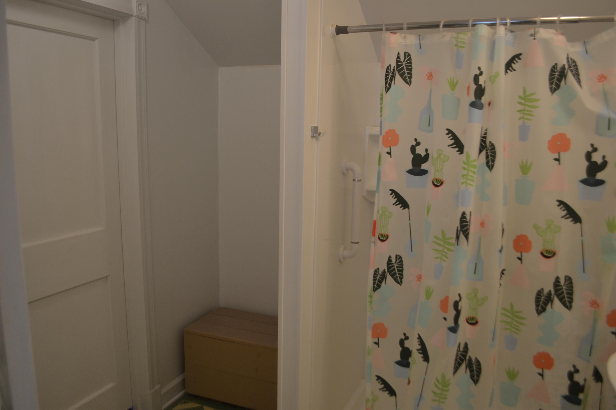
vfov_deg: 47.9
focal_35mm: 27
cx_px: 308
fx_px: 462
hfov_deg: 67.4
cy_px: 205
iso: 400
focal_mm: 18
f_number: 3.5
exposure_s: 1/60
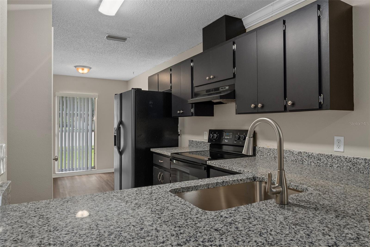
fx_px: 231
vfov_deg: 56.1
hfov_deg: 77.3
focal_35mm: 22
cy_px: 124
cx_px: 185
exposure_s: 1/13
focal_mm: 15
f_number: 8
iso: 320
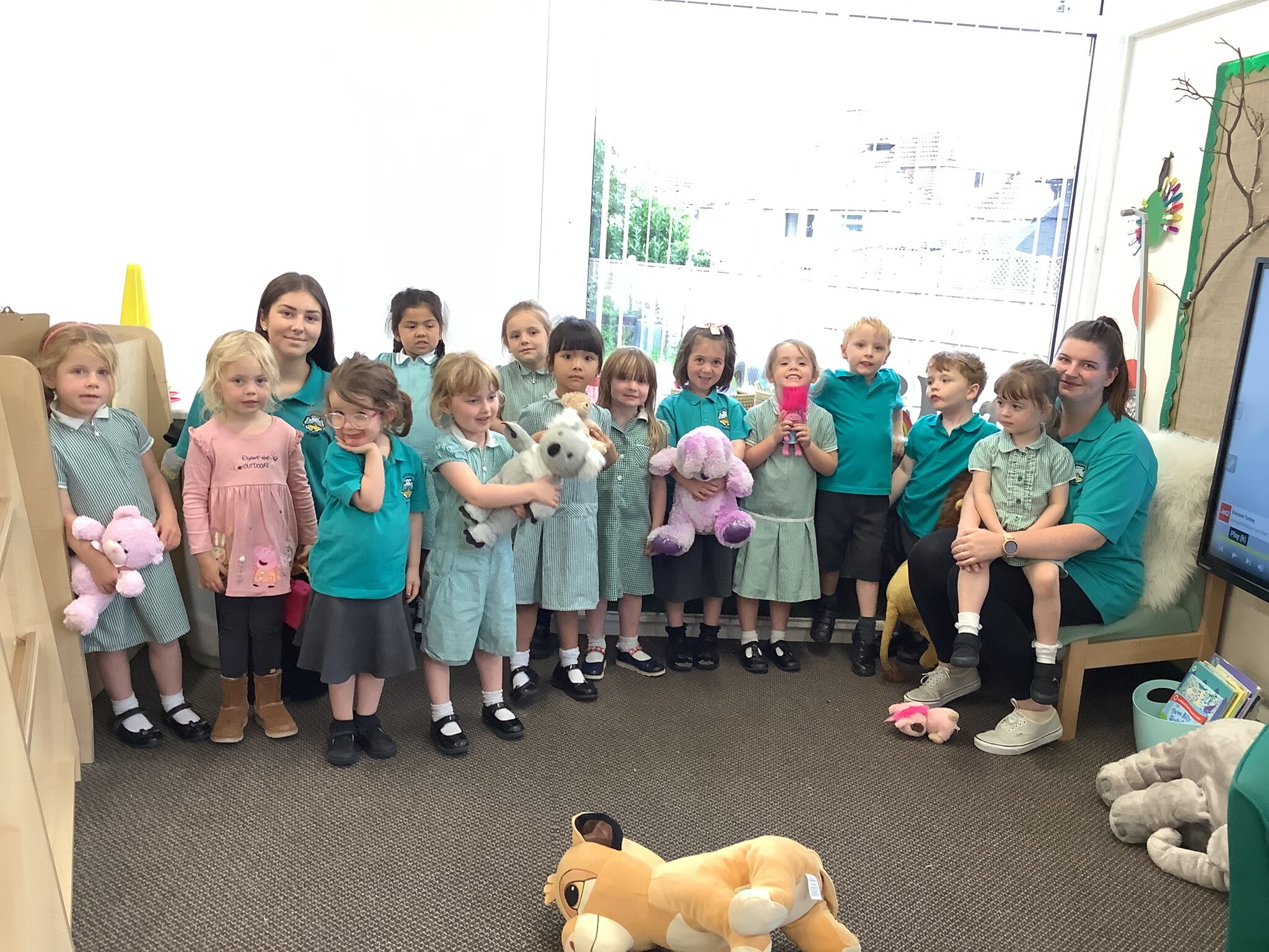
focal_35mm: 31
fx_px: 1136
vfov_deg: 45.4
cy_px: 476
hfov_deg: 58.4
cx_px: 634
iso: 200
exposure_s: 1/50
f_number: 2.4
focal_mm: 3.3
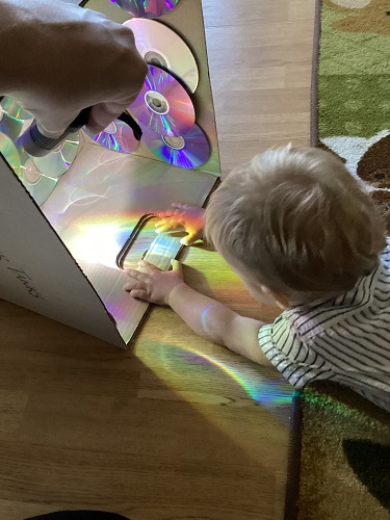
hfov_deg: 45.4
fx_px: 466
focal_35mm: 31
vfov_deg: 58.4
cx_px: 195
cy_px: 260
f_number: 2.4
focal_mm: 3.3
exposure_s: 1/30
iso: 500
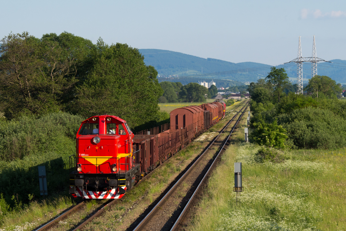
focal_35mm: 172
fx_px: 1653
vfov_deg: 8.0
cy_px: 116
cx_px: 173
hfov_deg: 11.9
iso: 200
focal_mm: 115
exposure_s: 1/400
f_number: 8
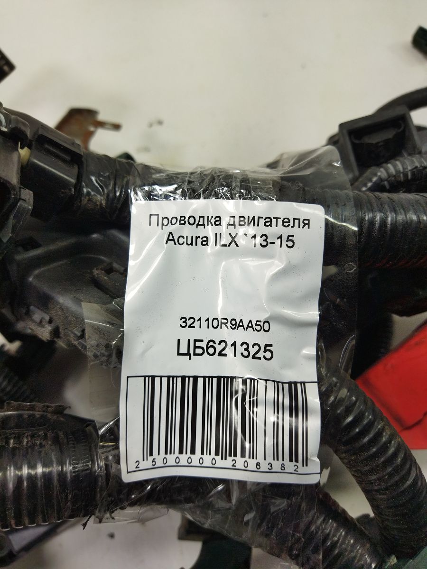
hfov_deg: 51.4
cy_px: 284
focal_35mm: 27
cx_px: 214
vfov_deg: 65.3
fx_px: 444
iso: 99
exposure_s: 1/224
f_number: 1.79
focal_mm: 4.71
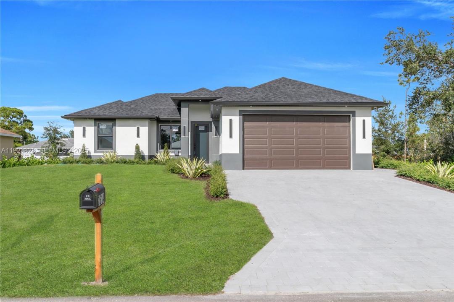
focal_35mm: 30
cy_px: 151
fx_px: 378
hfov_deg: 61.9
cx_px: 227
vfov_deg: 43.6
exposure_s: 1/500
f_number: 8
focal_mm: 20
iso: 100
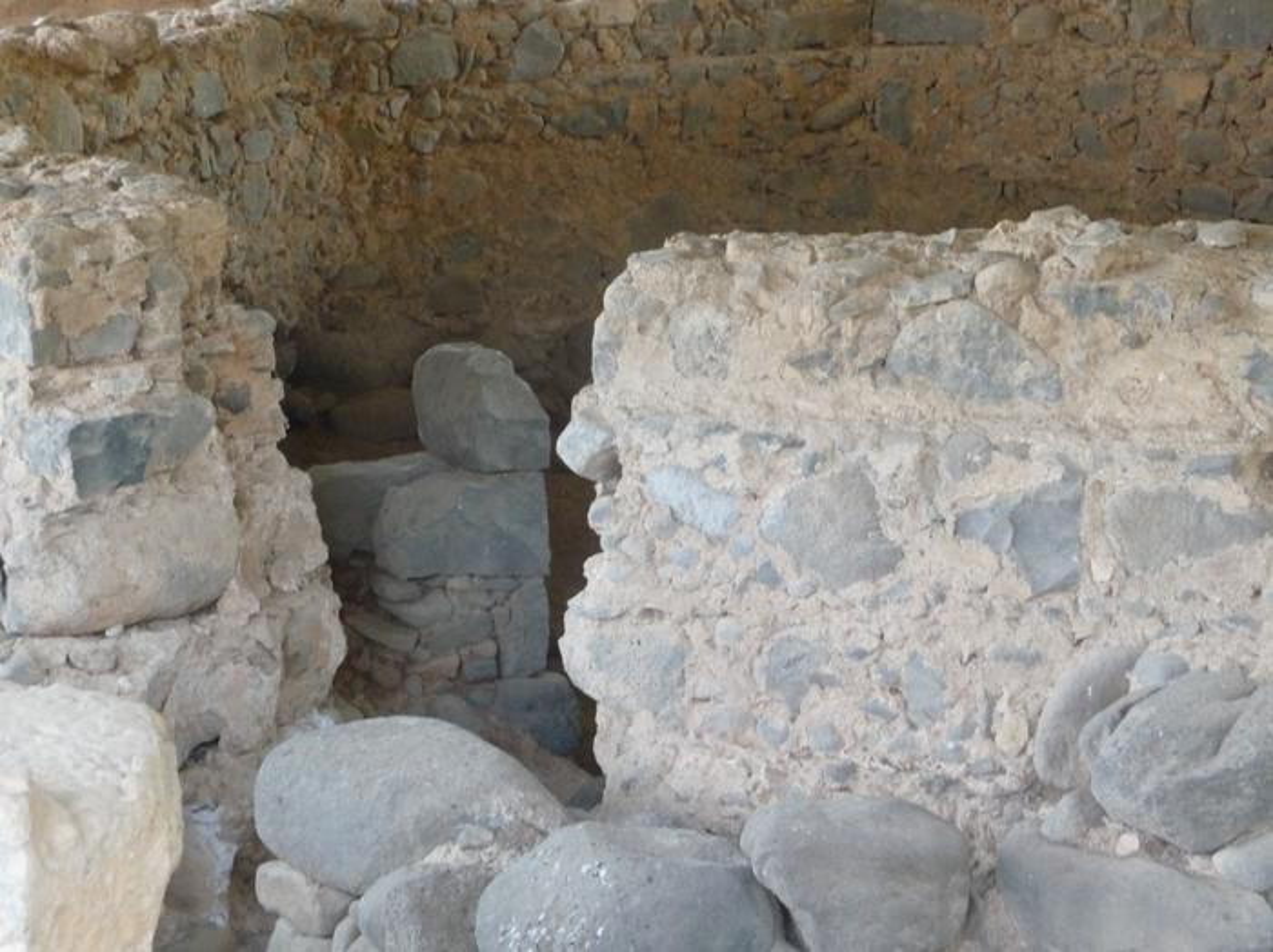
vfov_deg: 14.3
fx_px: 3785
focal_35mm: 103
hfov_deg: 19.1
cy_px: 476
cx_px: 636
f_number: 4.7
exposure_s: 1/40
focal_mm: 17.5
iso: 400
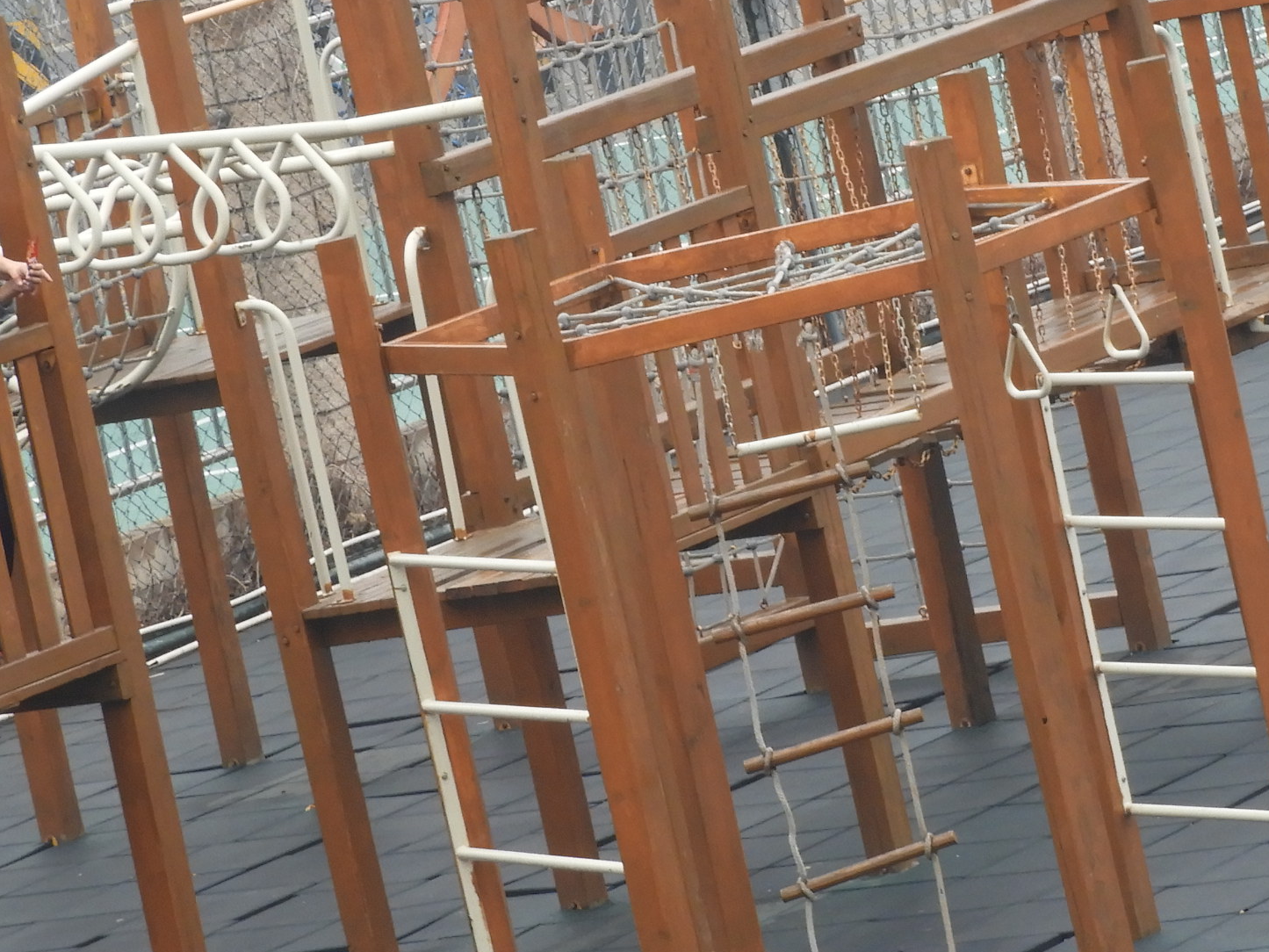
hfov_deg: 6.5
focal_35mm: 305
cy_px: 270
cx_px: 983
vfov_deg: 4.9
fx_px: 11182
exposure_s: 1/60
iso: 160
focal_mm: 24.2
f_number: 5
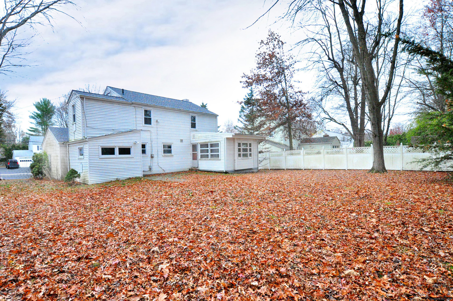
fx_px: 207
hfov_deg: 95.1
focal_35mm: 16
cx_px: 226
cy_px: 150
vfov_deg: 71.9
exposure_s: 1/125
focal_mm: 11
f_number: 8
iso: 3200
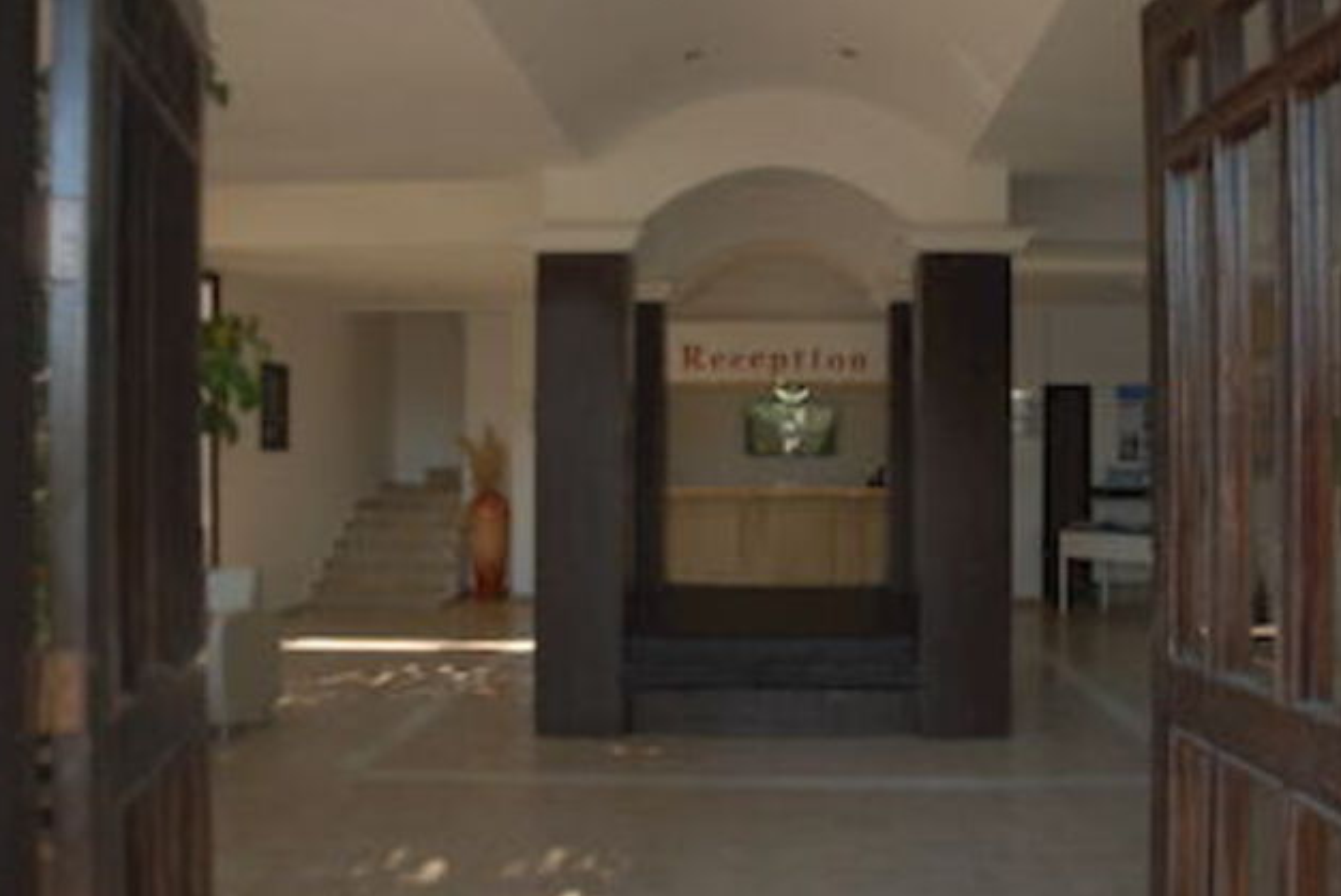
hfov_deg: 60.1
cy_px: 437
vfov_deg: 42.4
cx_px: 751
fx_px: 1155
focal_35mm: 31
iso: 100
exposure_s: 1/30
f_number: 7.1
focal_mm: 18
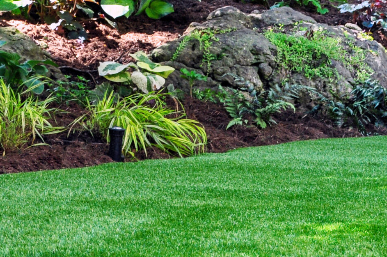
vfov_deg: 8.0
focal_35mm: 171
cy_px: 179
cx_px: 300
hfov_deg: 12.0
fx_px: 1836
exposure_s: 1/60
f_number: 8
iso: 450
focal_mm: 42
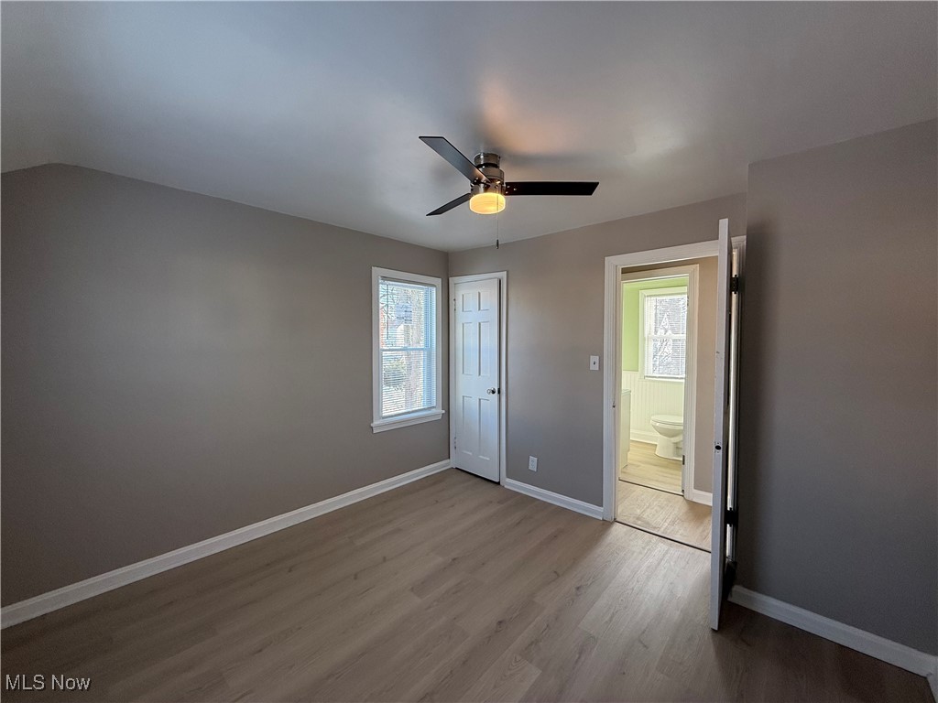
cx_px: 469
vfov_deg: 85.7
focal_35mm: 14
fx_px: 379
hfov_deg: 102.1
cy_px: 352
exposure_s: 1/120
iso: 100
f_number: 2.2
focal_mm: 2.22
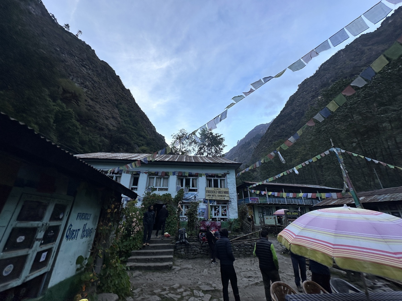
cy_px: 150
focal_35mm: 14
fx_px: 163
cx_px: 201
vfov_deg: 85.7
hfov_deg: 102.1
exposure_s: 1/268
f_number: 2.2
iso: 40
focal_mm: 2.22
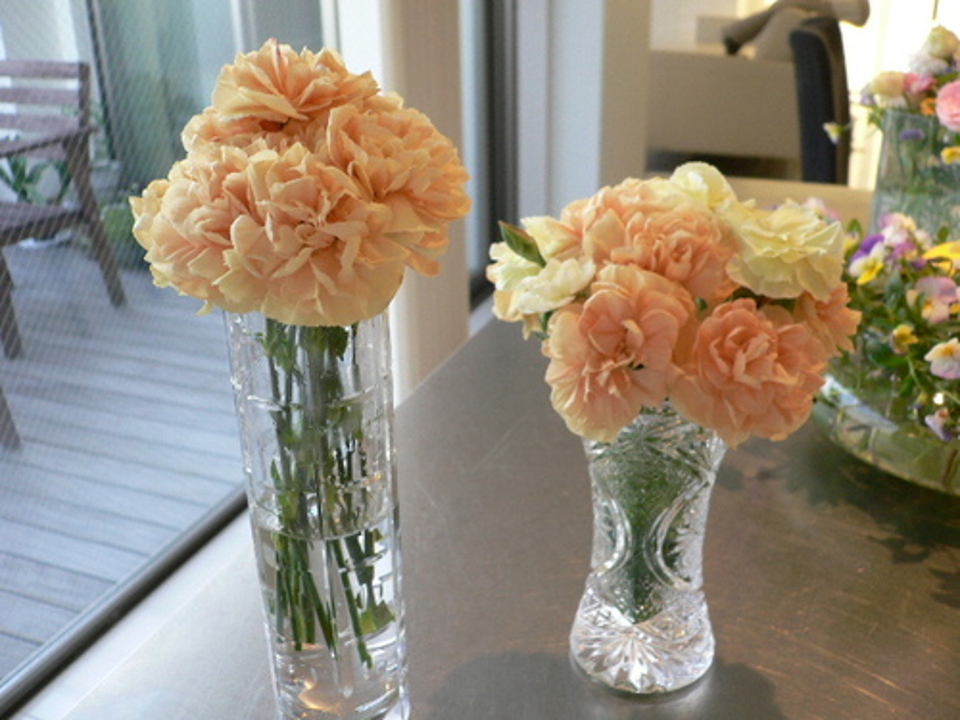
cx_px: 480
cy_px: 360
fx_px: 971
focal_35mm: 35
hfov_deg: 52.6
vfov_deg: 40.7
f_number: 2.8
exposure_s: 1/50
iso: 100
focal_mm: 5.8
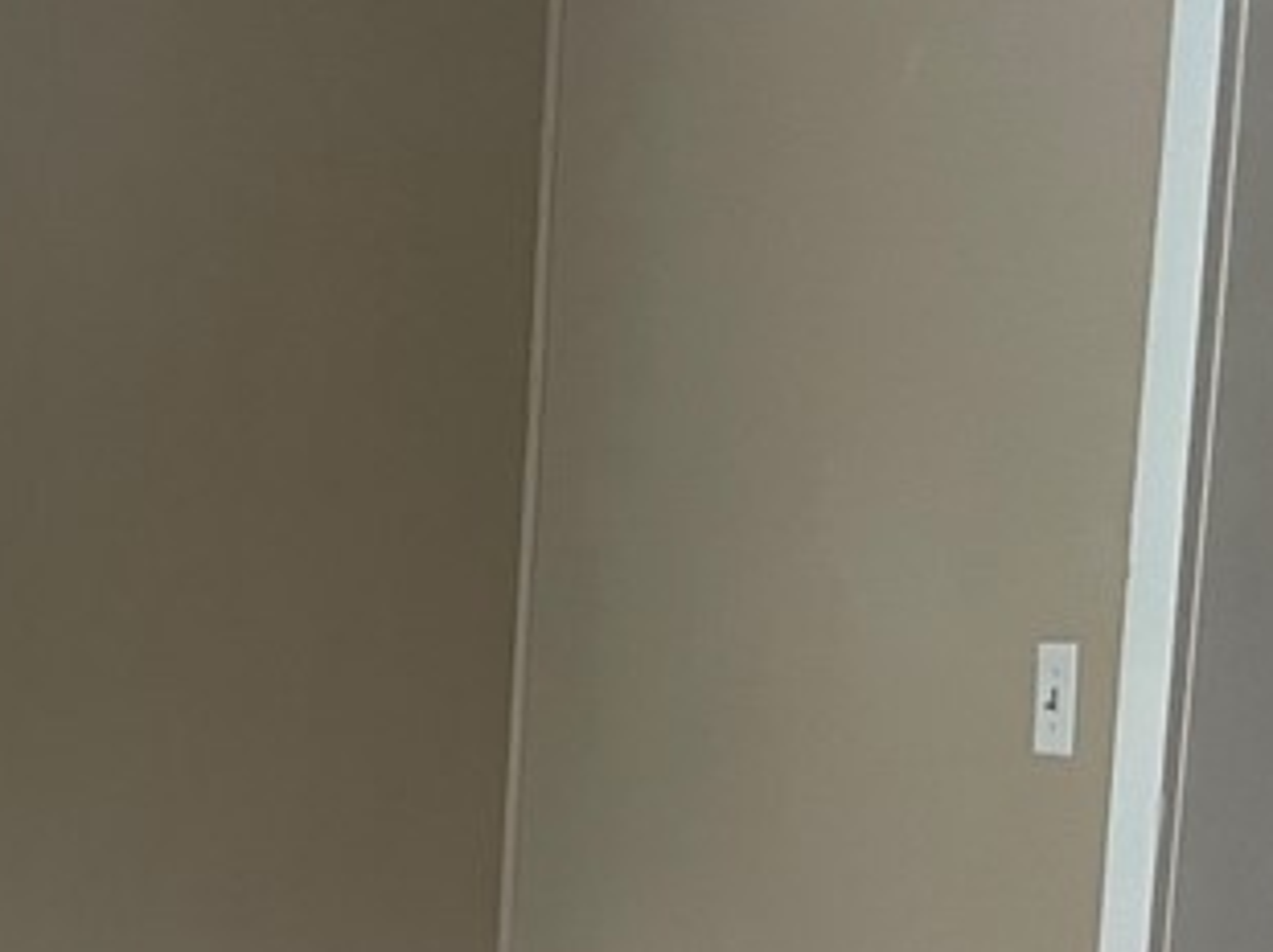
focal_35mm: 86
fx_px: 3160
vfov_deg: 16.4
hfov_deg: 20.0
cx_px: -579
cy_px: 1137
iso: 125
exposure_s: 1/60
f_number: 1.6
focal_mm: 4.2
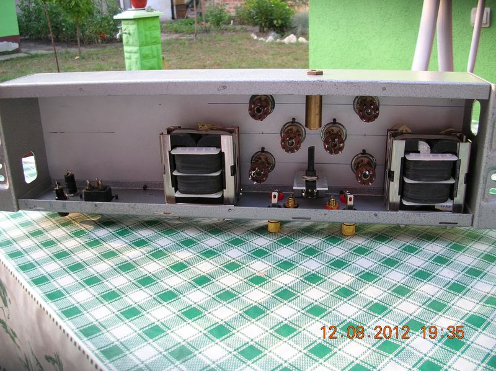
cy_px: 186
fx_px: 501
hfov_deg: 52.7
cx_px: 248
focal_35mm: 35
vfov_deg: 40.6
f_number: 2.8
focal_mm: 5.8
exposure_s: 1/52.2
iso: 50
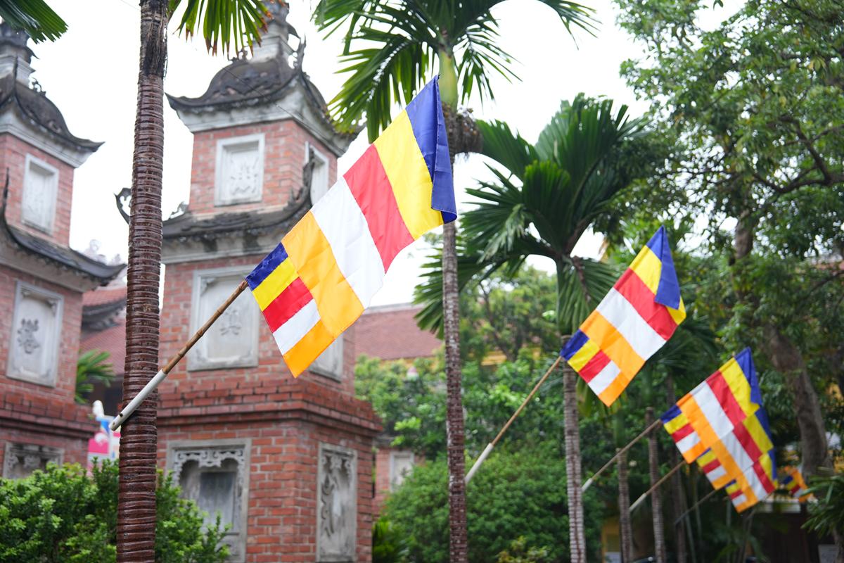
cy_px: 282
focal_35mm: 44
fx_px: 1031
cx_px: 422
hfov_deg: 44.5
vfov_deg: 30.5
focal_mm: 44
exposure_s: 1/100
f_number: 2.8
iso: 400
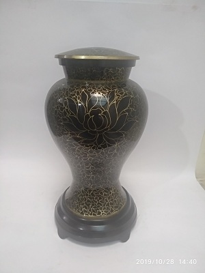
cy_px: 136
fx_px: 174
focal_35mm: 22
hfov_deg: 61.1
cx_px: 102
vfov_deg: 76.4
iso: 640
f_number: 2.2
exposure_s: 1/33
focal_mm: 3.81
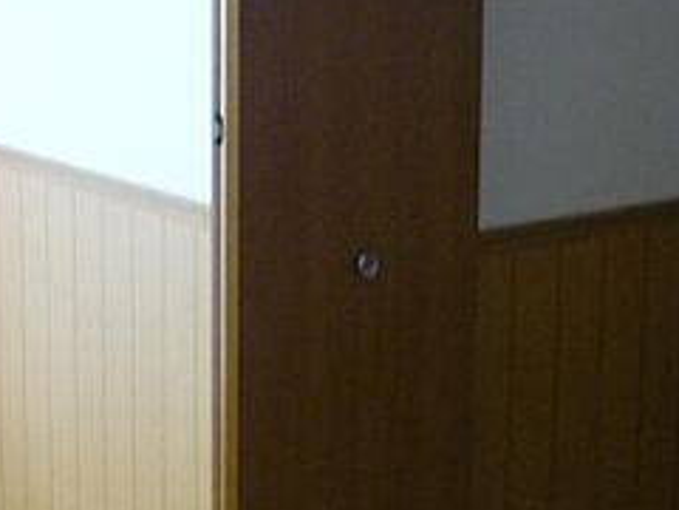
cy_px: 102
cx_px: 187
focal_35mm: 88
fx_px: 1726
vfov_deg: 16.7
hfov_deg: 22.1
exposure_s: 1/25
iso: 400
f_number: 2.8
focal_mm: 5.5
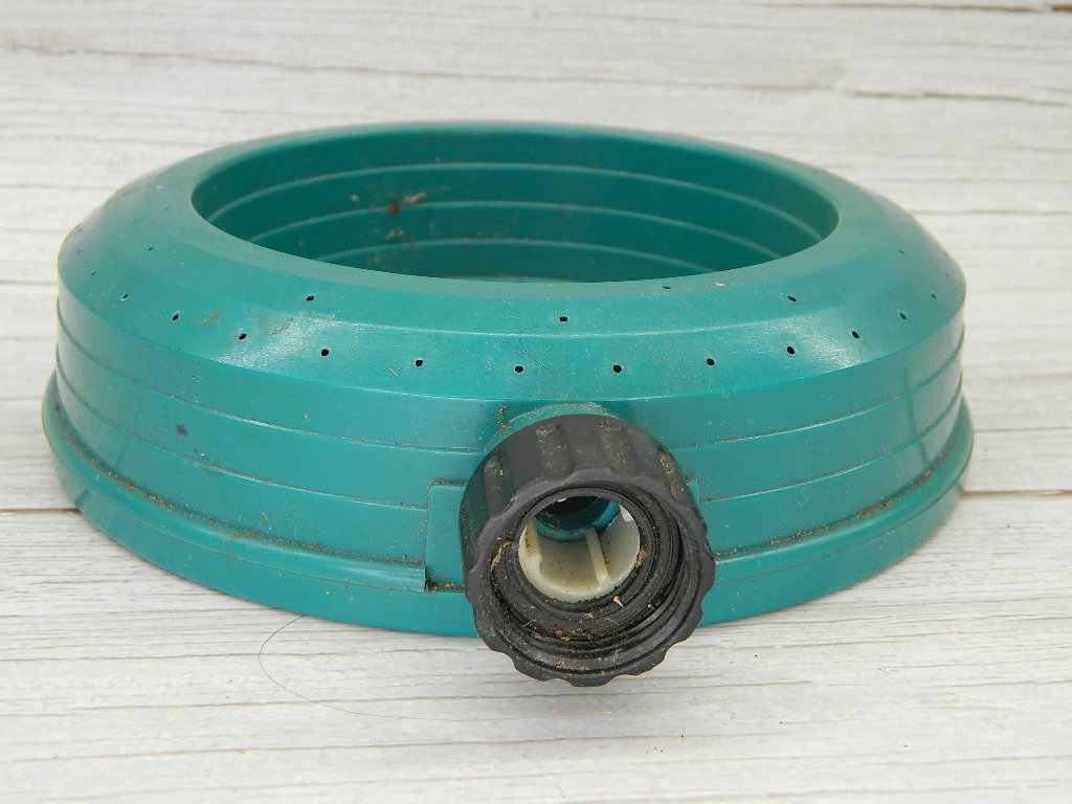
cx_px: 536
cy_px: 402
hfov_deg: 40.4
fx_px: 1456
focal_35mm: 47
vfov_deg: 30.9
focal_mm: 8.4
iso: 80
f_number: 3.6
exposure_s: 1/50
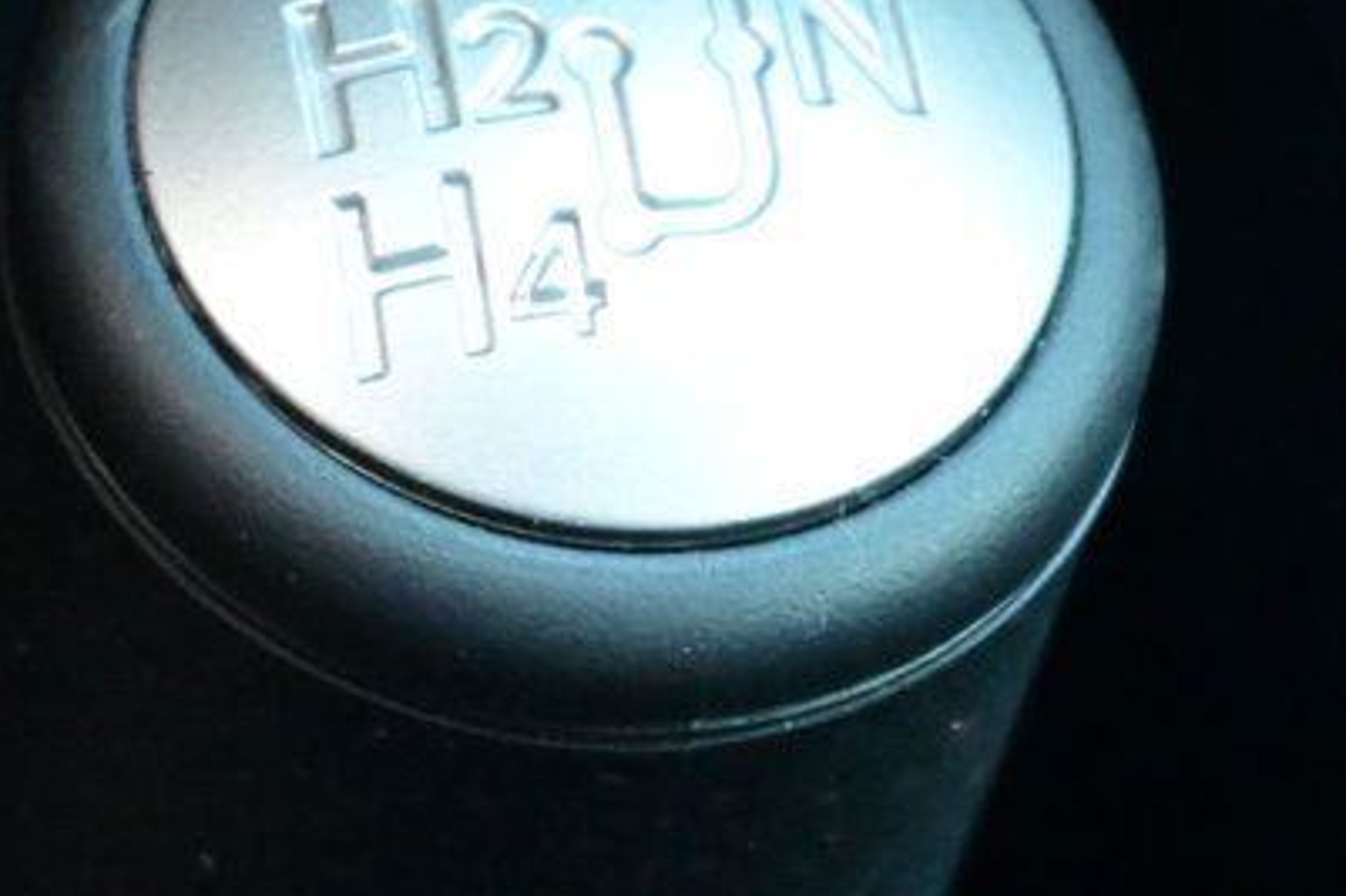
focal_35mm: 176
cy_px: 205
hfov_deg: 11.7
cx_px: 641
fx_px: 6577
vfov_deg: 7.8
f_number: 6
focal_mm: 46
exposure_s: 1/80
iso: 10000
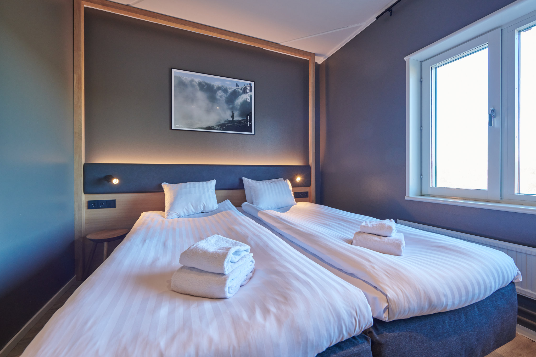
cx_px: 268
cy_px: 178
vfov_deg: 81.2
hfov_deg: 104.3
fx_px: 208
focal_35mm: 14
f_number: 7.1
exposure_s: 1/40
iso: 500
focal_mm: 14
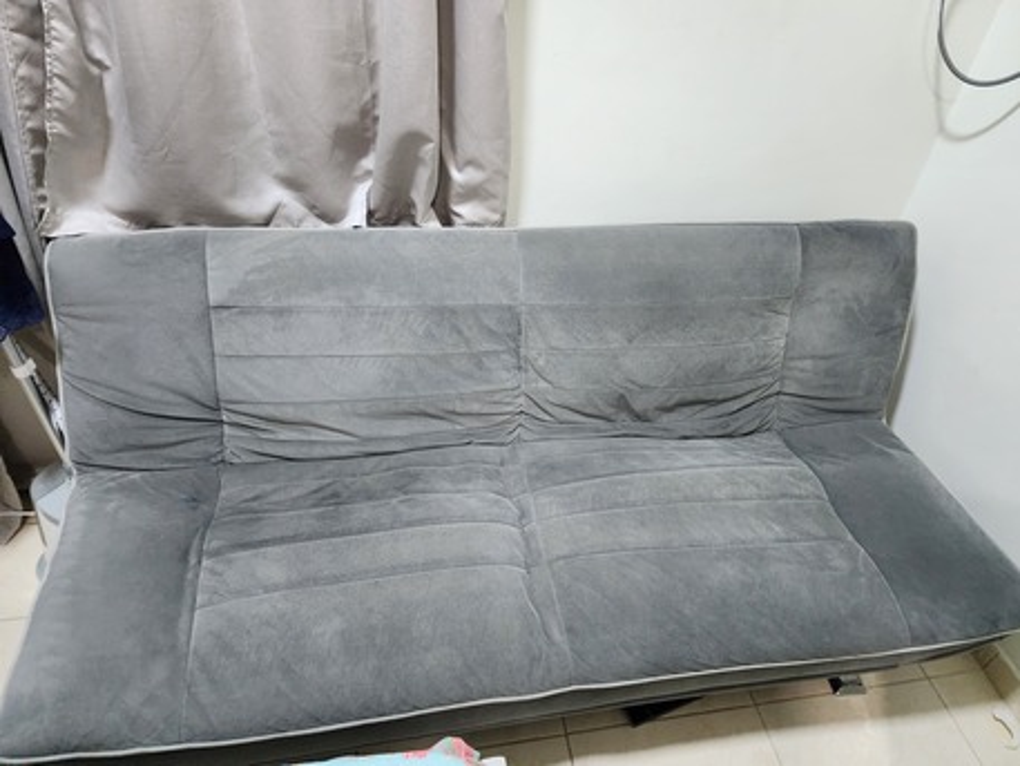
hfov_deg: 73.9
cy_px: 383
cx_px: 510
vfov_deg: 58.9
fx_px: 678
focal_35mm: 23
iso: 1000
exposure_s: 1/100
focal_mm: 6.4
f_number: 1.8
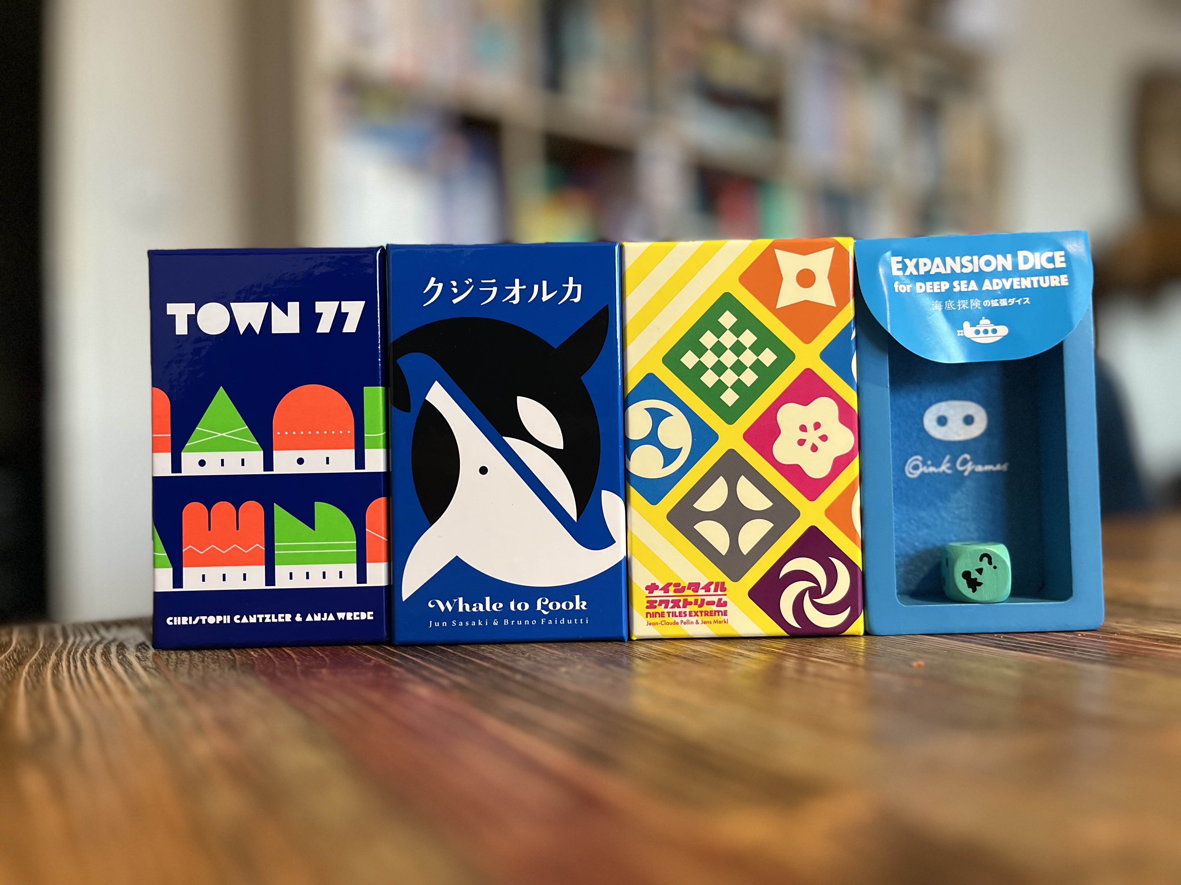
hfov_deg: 67.3
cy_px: 442
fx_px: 887
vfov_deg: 53.1
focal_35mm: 26
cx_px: 590
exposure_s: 1/60
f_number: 1.6
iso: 500
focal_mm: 5.1
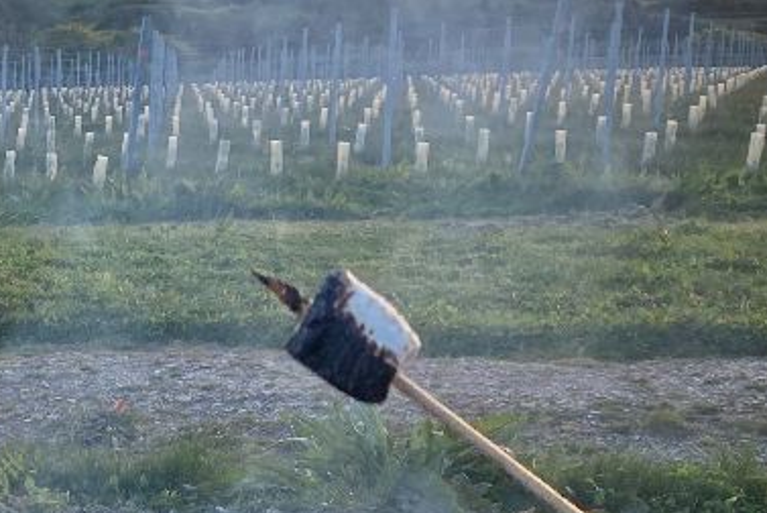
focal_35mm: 86
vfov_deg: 15.9
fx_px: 1834
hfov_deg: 23.2
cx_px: 132
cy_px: 230
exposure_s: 1/662
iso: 32
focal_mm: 4.25
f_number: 1.8
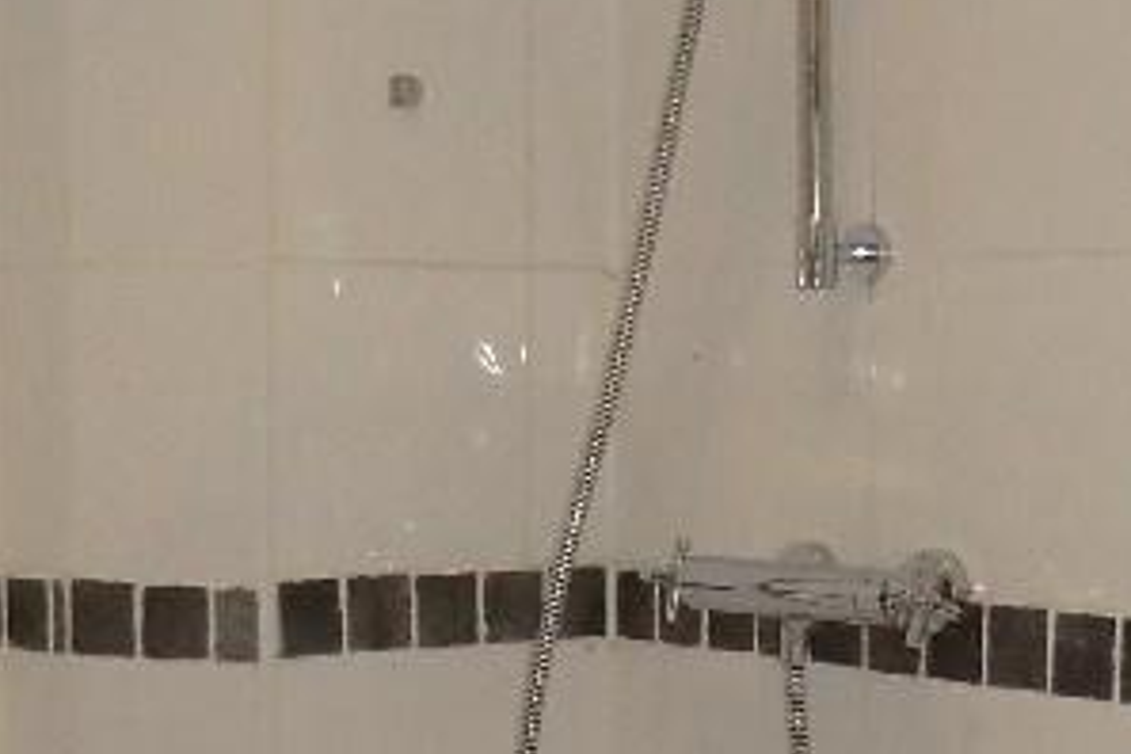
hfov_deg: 23.6
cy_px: 579
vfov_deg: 15.8
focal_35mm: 86
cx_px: 632
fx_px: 2702
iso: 400
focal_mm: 4.3
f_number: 3.2
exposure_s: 1/60
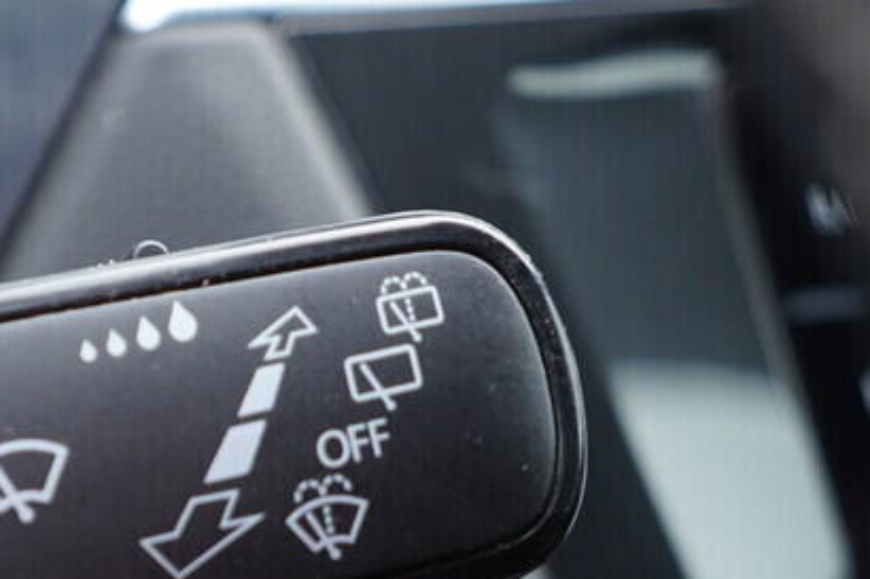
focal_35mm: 90
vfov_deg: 15.1
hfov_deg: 21.7
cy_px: 419
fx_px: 2174
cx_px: -23
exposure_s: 1/40
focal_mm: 24
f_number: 2.8
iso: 400
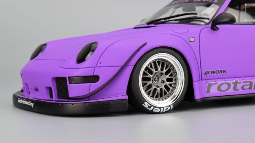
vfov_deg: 13.8
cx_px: 126
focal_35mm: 88
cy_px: 67
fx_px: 592
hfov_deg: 24.3
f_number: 18
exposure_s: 1/6
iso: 100
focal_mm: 55
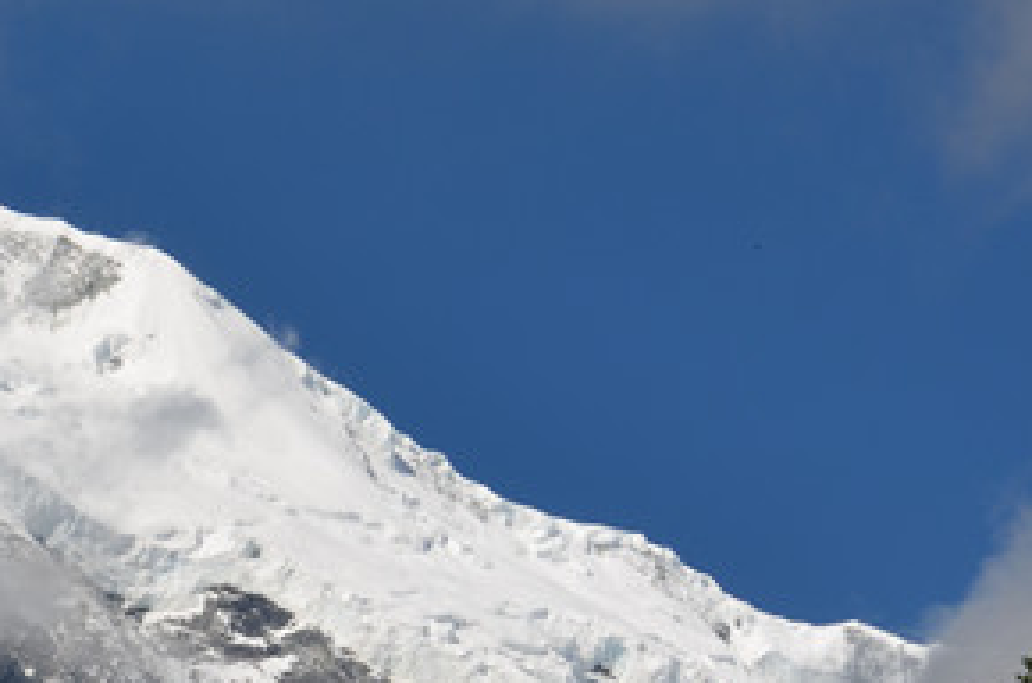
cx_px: -169
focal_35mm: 301
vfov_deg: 4.5
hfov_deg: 6.8
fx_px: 8610
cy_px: 464
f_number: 13
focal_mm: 66
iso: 100
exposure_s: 1/200
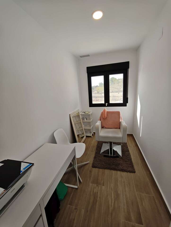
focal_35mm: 14
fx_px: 92
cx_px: 86
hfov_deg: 85.8
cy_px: 114
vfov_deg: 102.0
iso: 64
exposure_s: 1/100
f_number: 2.2
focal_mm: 2.16
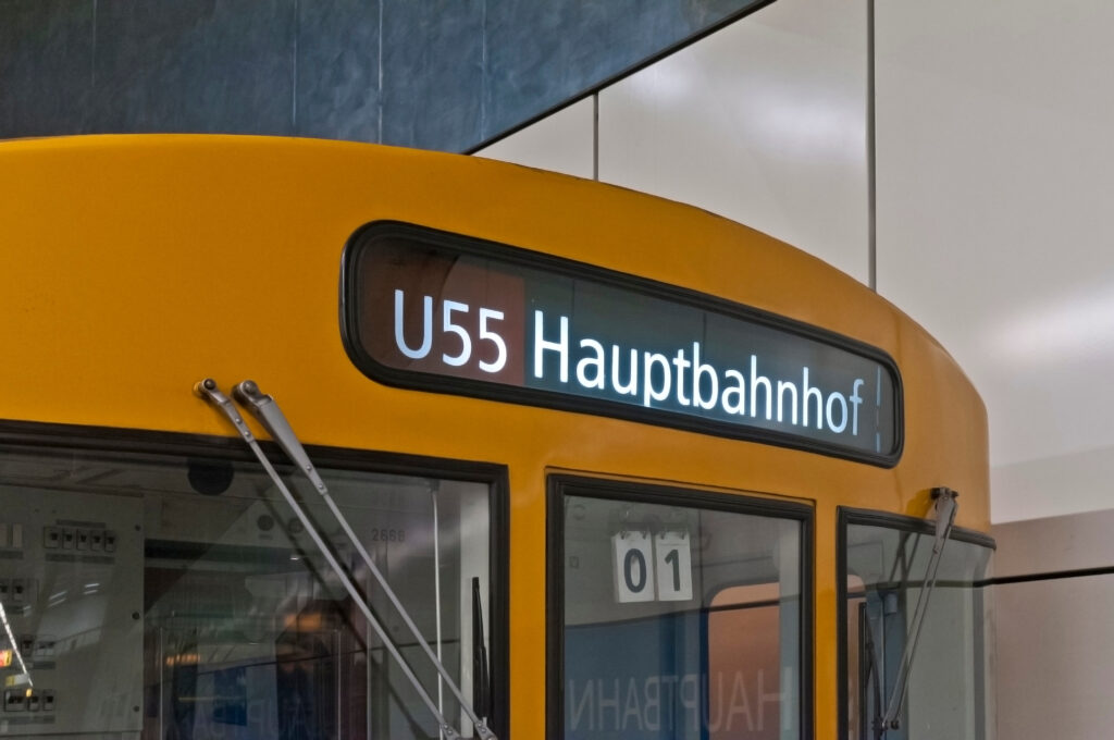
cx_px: 557
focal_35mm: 44
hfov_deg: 45.0
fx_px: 1344
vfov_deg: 30.8
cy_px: 370
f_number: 6.3
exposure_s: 1/25
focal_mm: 29
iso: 640
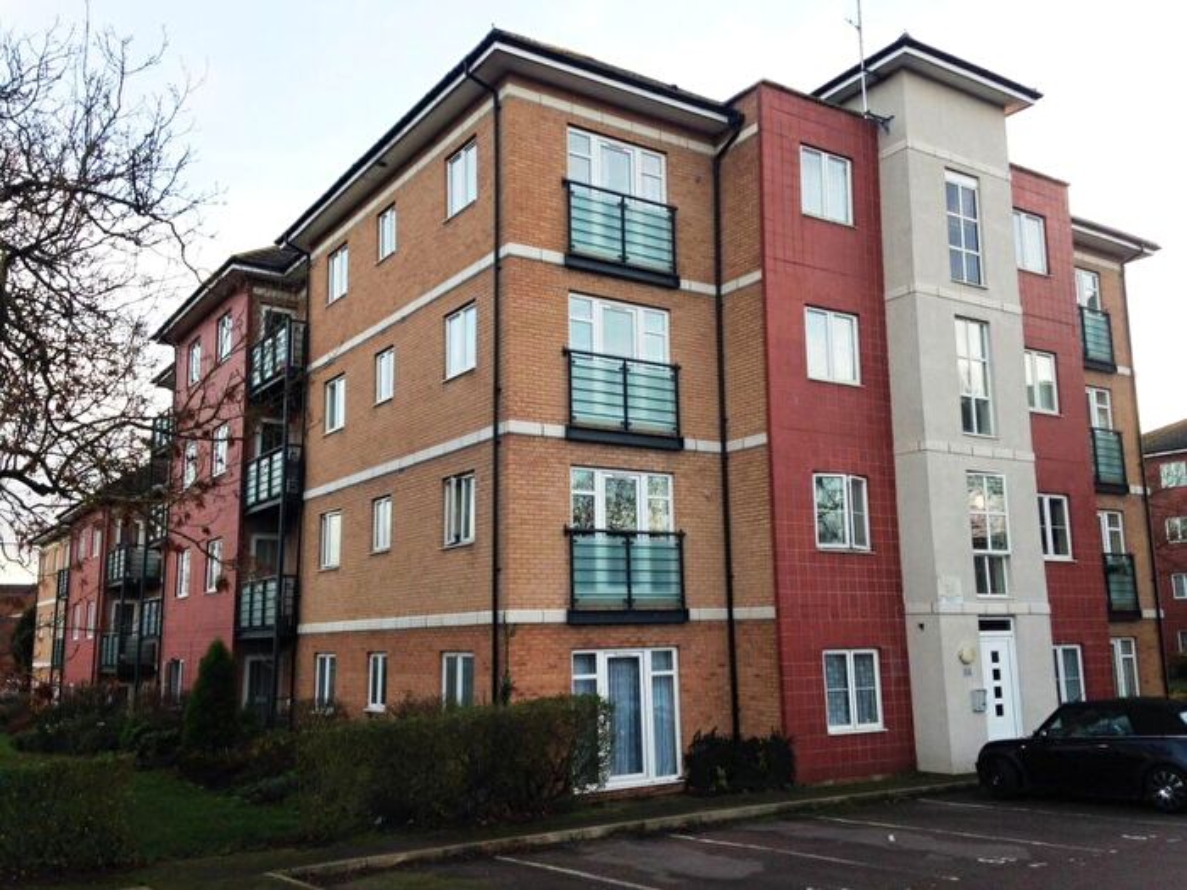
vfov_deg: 42.9
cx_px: 594
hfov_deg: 55.4
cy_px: 445
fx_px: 1132
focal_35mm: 33
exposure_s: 1/150
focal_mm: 4.12
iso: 50
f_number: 2.4
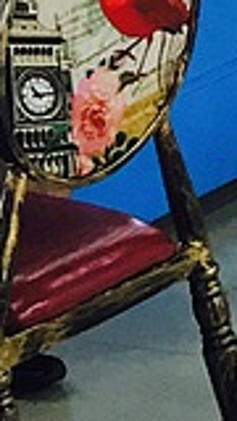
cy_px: 313
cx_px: 1261
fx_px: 2815
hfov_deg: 4.1
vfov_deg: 8.5
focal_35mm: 252
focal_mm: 4.15
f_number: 2.2
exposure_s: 1/33
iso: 32
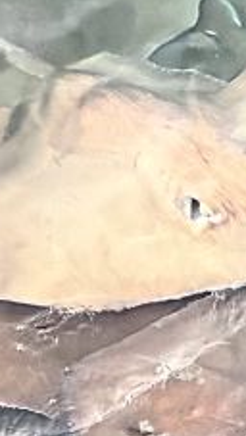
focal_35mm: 143
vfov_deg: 14.4
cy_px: 569
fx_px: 1655
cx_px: 515
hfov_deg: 8.1
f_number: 1.78
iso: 500
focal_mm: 6.76
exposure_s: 1/60
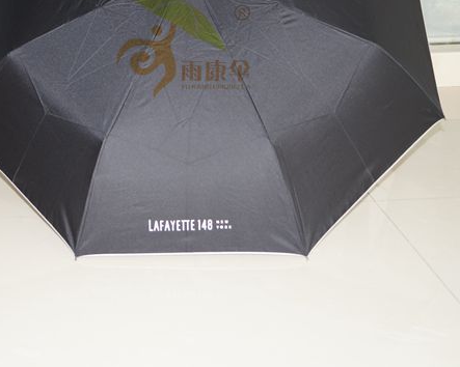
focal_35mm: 61
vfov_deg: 24.7
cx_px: 144
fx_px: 830
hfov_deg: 30.7
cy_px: 92
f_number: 4
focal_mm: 24
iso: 250
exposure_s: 1/60
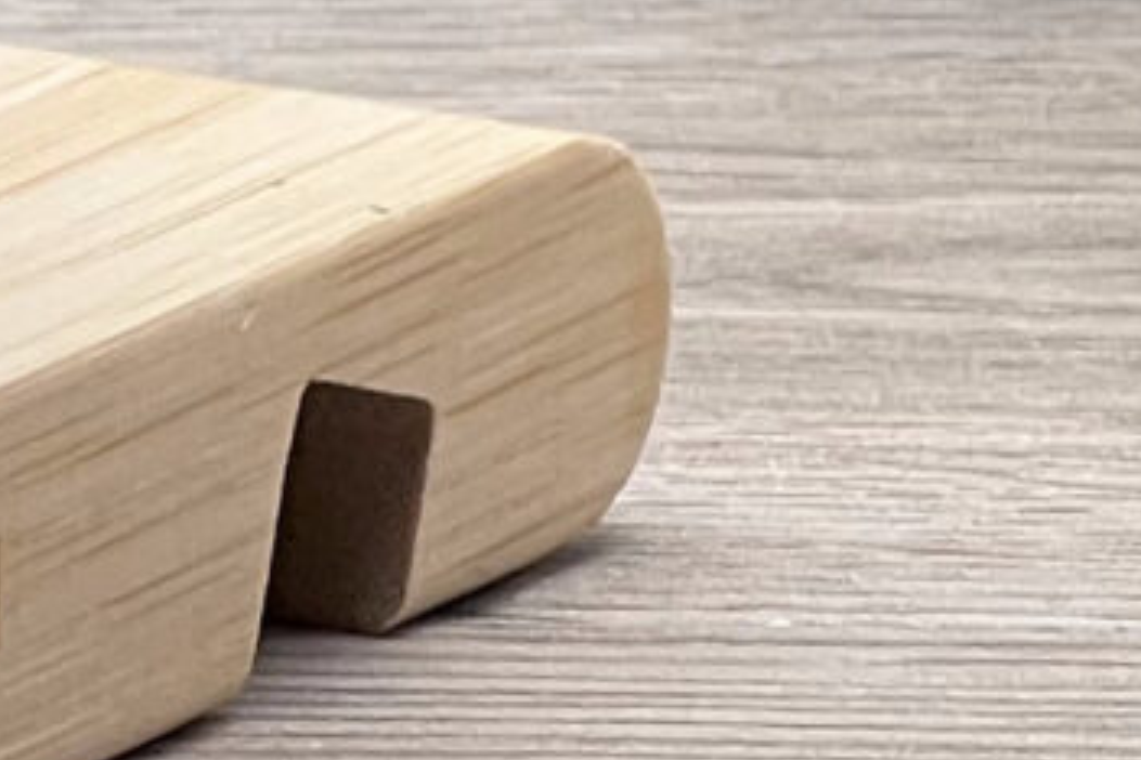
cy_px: -1588
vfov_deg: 2.3
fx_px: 18508
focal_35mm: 584
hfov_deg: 3.5
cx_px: -1395
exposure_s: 1/100
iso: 80
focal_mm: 9
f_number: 2.8
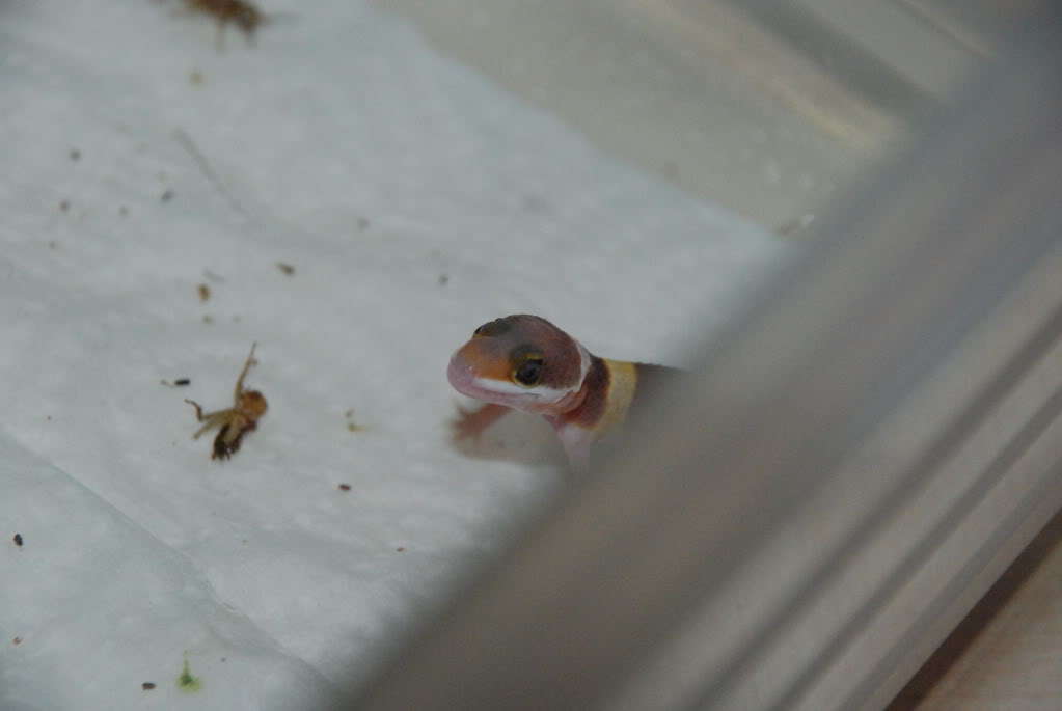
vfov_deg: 6.8
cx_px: 531
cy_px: 356
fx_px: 5981
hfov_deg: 10.1
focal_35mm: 202
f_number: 8
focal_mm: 135
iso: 1600
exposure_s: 1/125
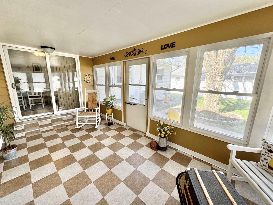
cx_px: 136
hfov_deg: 102.1
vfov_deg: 85.7
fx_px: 110
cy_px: 102
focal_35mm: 14
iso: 40
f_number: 2.2
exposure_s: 1/99
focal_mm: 2.22
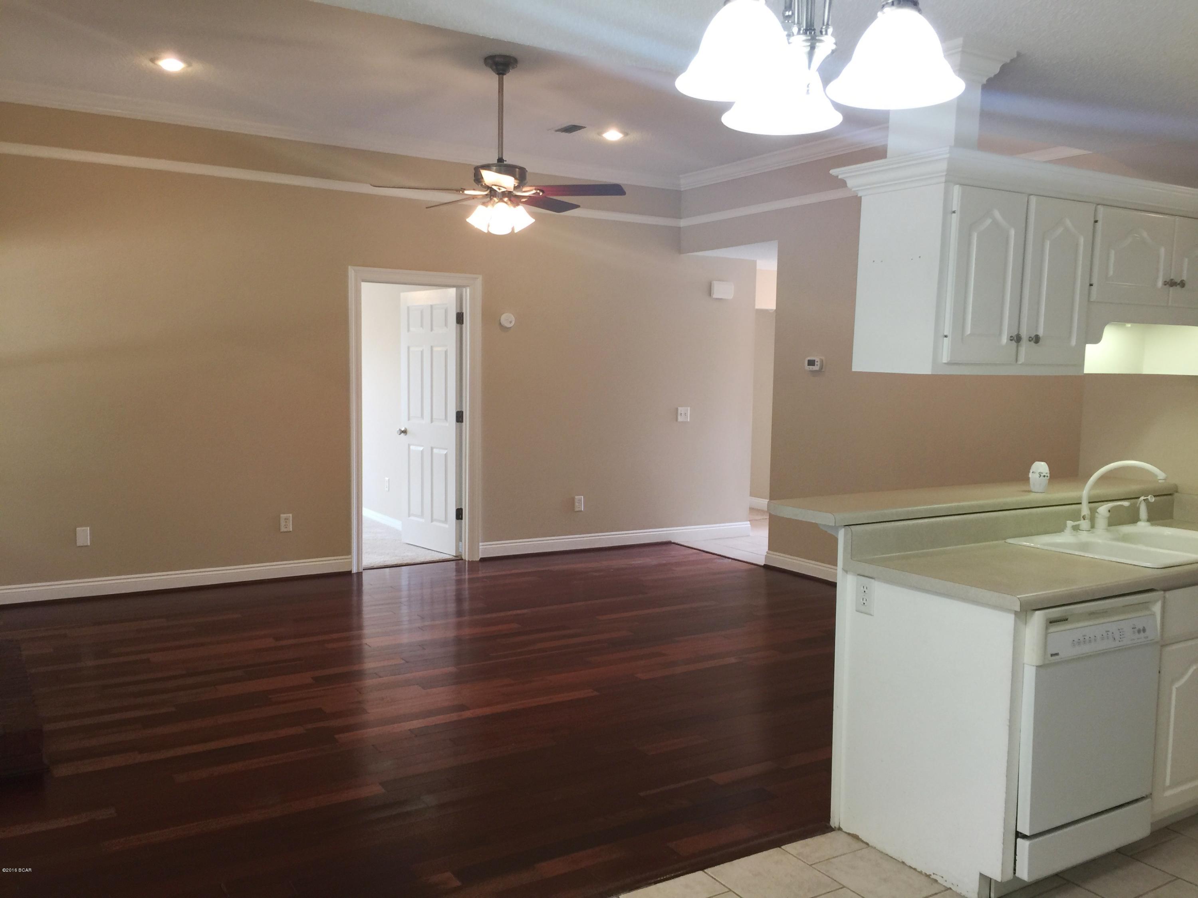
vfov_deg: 48.2
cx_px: 599
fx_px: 1004
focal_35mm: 29
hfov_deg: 61.7
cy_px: 449
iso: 32
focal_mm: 4.15
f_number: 2.2
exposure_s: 1/15
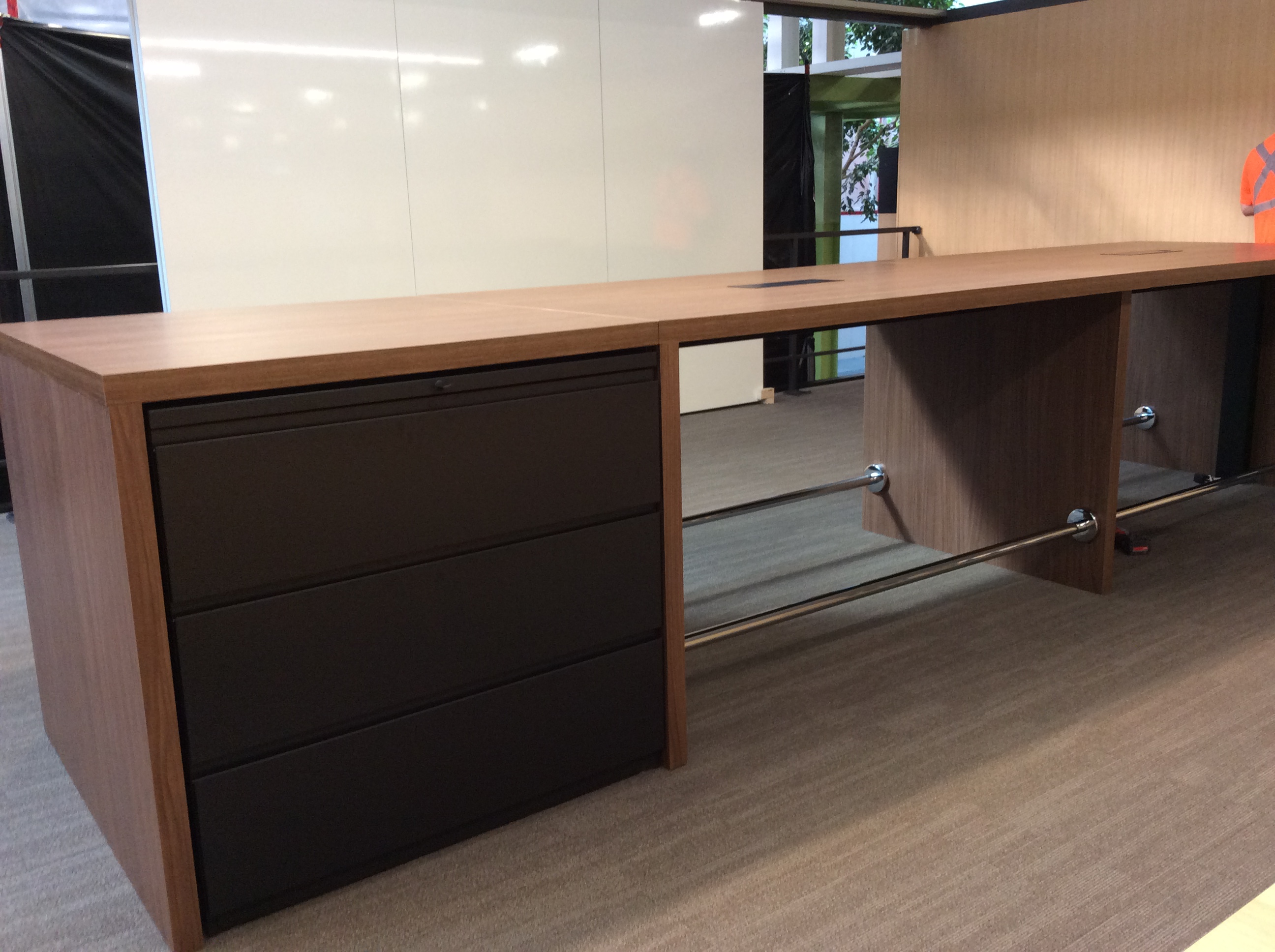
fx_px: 1177
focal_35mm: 32
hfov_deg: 56.9
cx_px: 638
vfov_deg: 44.1
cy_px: 476
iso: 64
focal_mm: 3.3
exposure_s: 1/24
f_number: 2.4
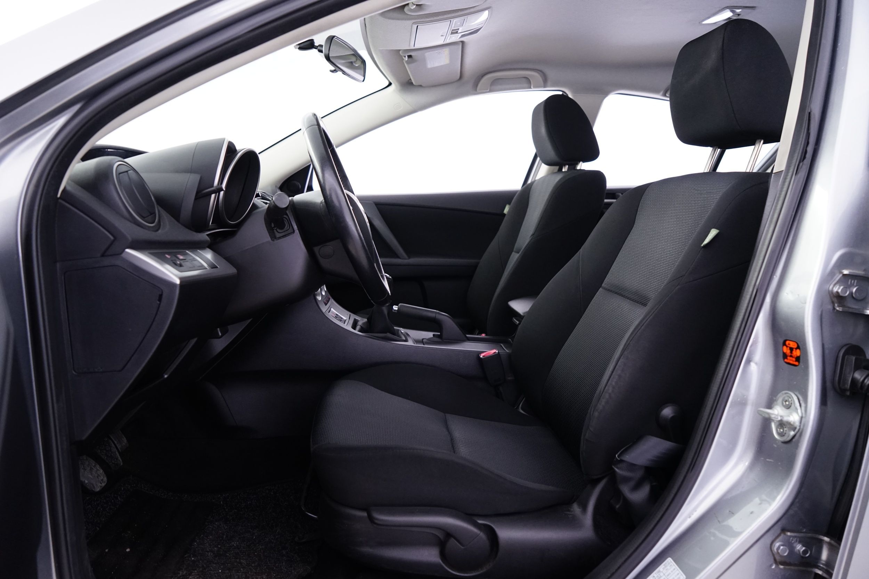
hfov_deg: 73.7
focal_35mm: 24
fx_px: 579
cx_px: 434
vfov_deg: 53.1
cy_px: 290
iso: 1600
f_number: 4.5
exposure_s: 1/10
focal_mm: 24
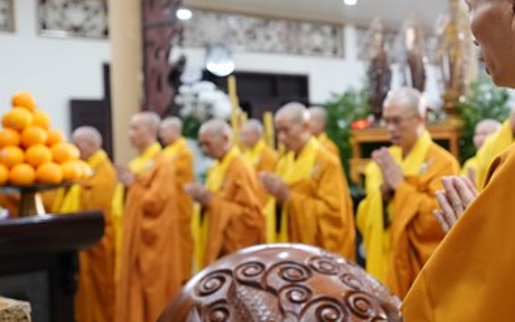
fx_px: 786
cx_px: 429
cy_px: 152
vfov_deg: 23.2
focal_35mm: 56
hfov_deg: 34.9
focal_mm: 28
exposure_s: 1/100
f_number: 3.2
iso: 3200
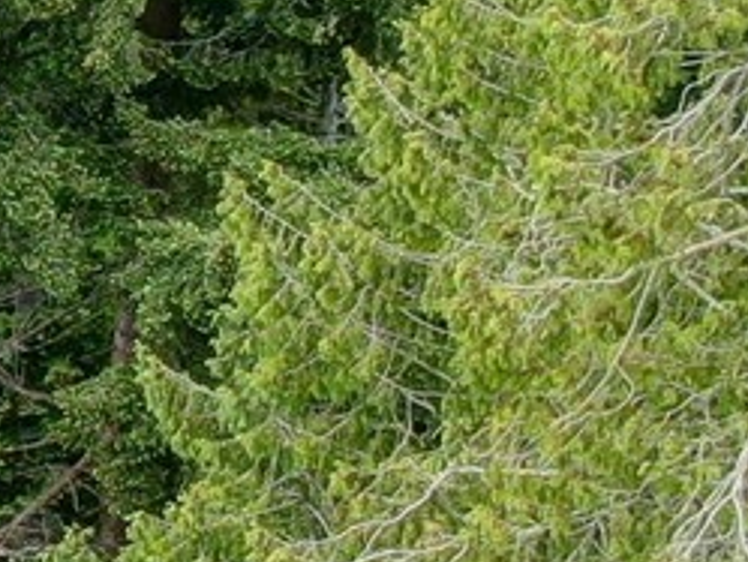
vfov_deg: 9.6
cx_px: -817
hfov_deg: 11.4
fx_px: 3329
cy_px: 446
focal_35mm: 154
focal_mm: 4.4
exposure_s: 1/80
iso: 100
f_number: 2.8
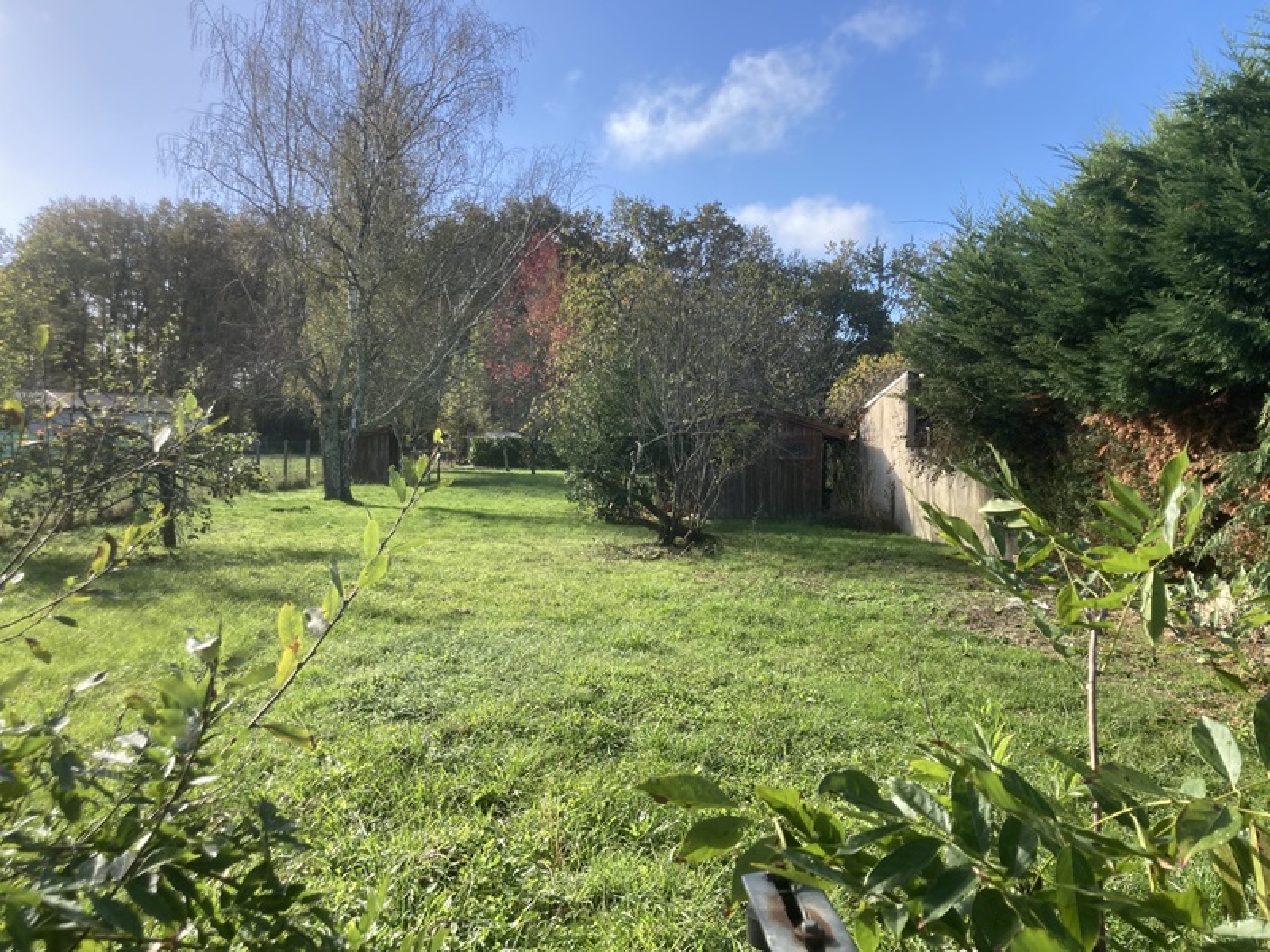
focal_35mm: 28
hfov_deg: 63.4
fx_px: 1027
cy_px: 476
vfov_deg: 49.7
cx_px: 635
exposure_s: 1/1021
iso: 20
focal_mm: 3.99
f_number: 1.8
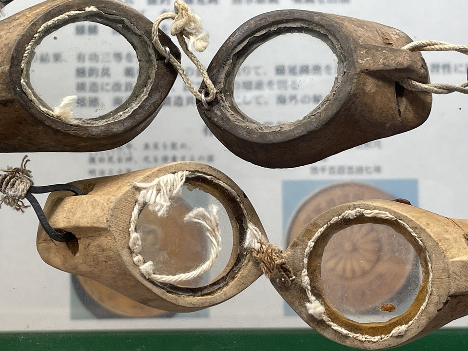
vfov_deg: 21.3
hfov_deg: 28.2
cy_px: 176
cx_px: 234
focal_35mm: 69
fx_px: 933
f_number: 1.6
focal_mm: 4.2
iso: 64
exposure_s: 1/121
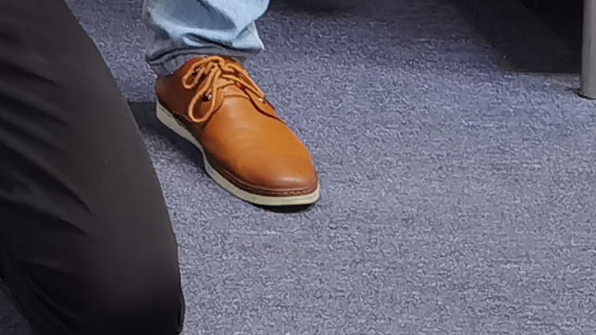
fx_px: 2923
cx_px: -585
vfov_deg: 5.9
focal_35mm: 185
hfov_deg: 10.7
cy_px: -847
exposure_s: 1/50
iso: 400
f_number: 1.9
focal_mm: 6.71
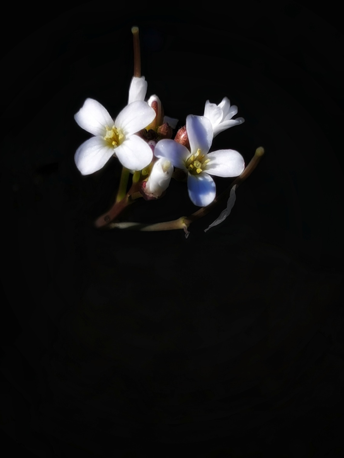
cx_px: 172
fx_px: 1166
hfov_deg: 16.8
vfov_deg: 22.2
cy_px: 231
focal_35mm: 88
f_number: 1.6
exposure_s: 1/4000
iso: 50
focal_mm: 5.56
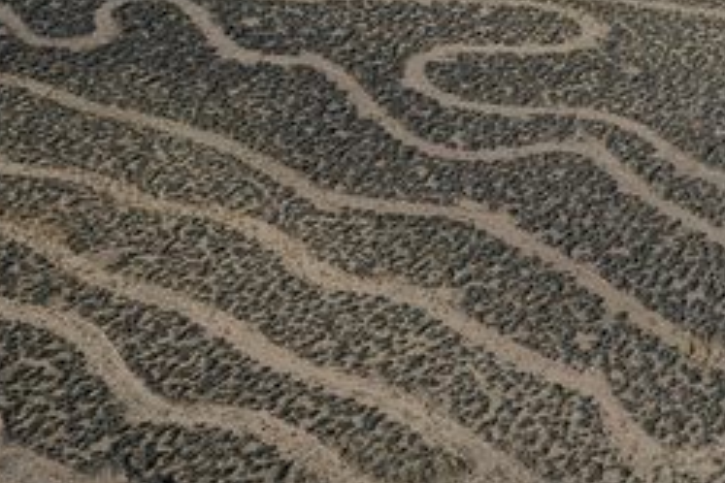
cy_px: -97
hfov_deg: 27.8
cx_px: 515
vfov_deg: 18.0
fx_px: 1450
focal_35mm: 72
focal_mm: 10.26
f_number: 6.3
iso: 100
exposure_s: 1/640
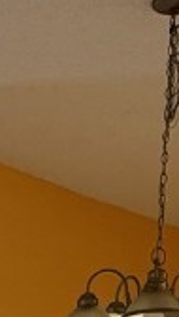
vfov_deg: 12.1
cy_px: 626
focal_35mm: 159
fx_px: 1336
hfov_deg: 6.0
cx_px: -610
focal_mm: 6.76
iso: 250
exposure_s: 1/60
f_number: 1.78
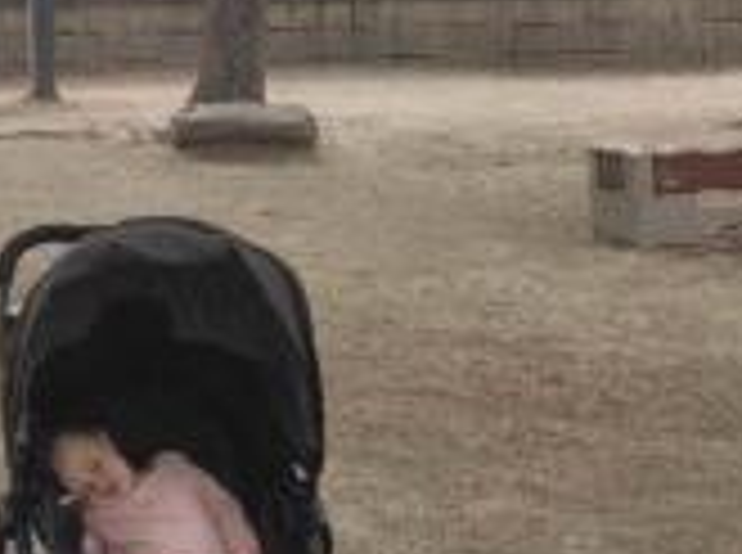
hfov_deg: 21.3
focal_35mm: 79
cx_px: -333
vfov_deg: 18.2
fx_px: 1690
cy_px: 16
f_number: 1.79
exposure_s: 1/295
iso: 100
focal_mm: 4.74
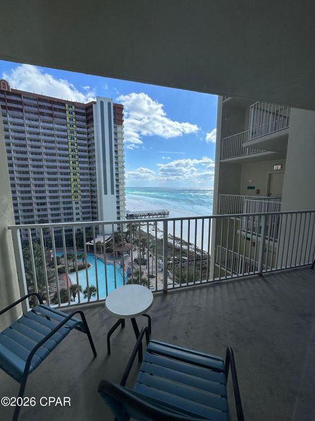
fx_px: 170
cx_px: 158
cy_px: 210
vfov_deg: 102.1
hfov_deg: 85.7
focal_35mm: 14
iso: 40
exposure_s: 1/1208
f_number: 2.2
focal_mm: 2.22
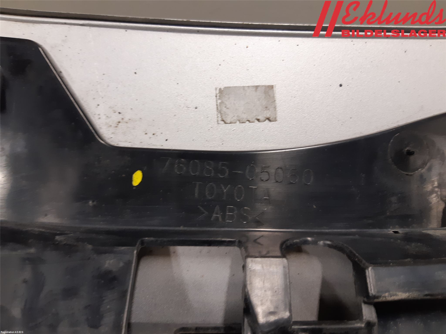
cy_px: 167
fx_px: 335
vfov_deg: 53.1
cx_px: 223
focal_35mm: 26
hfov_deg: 67.3
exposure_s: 1/50
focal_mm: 3.93
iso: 100
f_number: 1.7
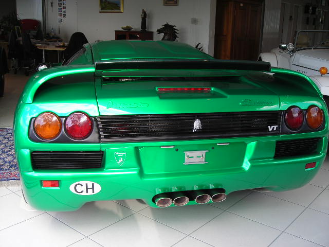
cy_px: 124
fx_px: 361
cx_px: 164
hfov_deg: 49.0
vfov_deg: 37.7
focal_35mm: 38
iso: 50
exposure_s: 1/69
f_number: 3.2
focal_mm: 6.3
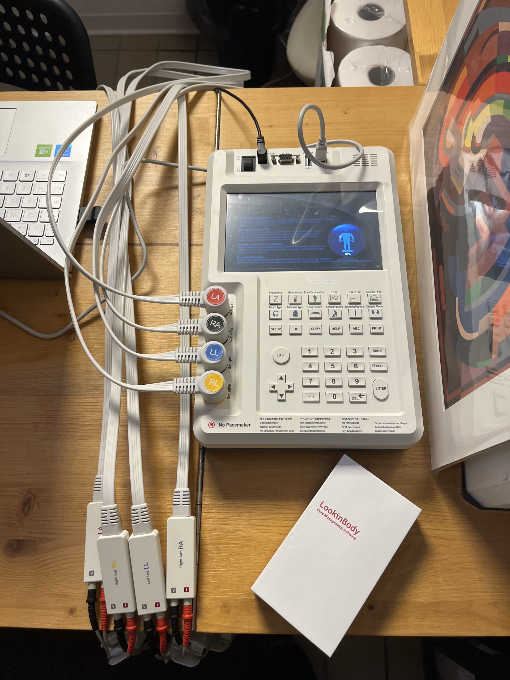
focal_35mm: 26
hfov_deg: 53.1
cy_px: 340
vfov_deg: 67.3
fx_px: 511
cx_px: 255
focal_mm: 5.1
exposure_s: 1/100
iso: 125
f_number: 1.6
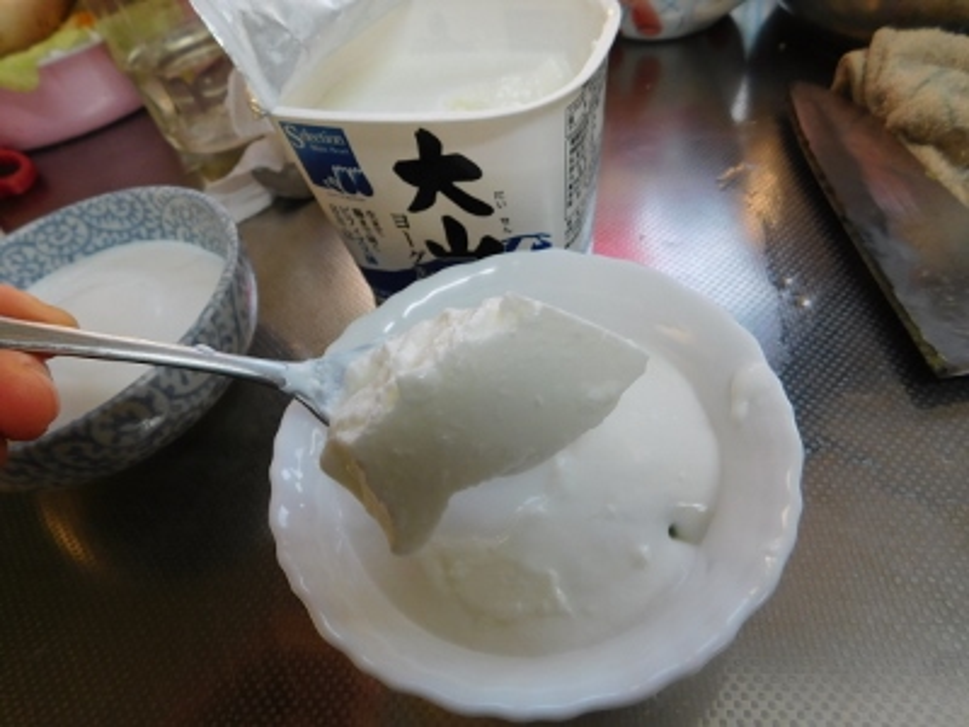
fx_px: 644
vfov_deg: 58.9
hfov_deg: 73.9
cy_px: 364
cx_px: 484
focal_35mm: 23
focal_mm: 4
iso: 160
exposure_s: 1/30
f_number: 3
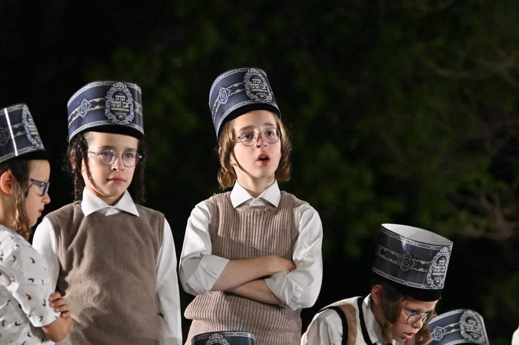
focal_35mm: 195
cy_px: 172
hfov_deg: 10.6
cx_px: 260
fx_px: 2810
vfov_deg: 7.0
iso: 1600
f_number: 2.8
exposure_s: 1/125
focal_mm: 130
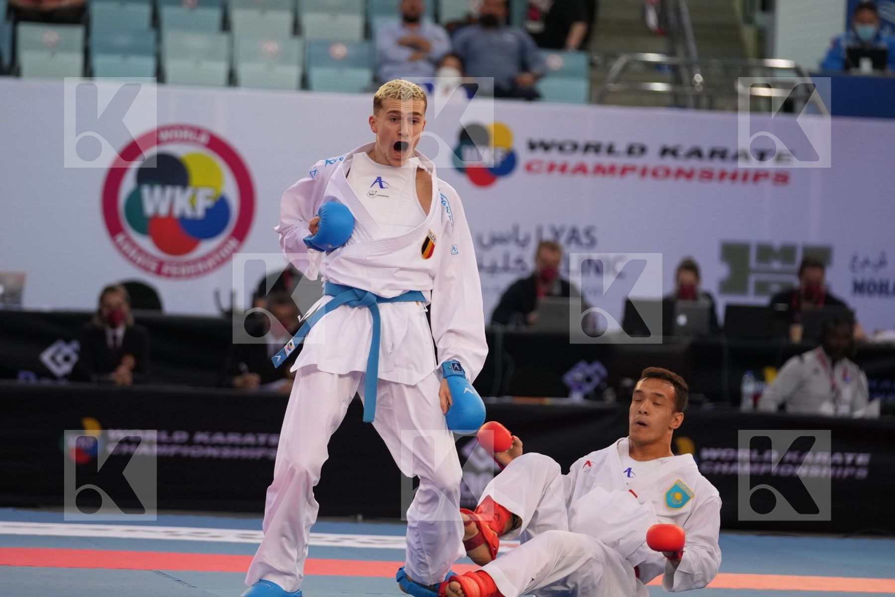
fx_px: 5991
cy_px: 298
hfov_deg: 8.5
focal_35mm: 241
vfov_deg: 5.7
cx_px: 448
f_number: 2.8
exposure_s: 1/1000
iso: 1600
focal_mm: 161
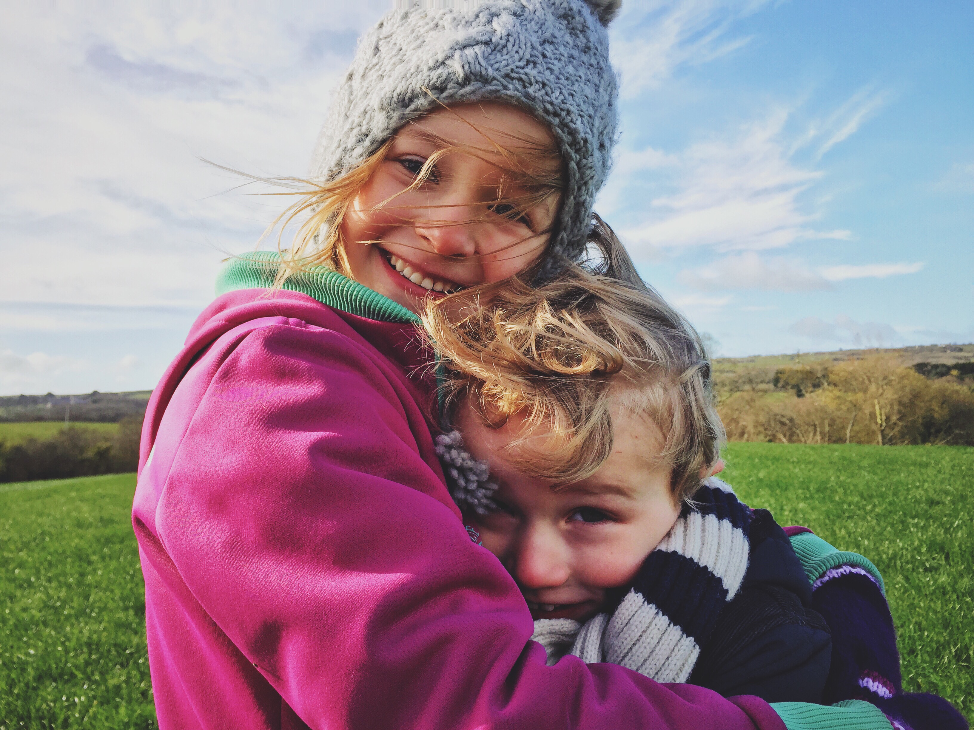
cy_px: 365
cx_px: 487
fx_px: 816
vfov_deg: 48.2
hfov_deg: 61.7
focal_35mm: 29
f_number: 2.2
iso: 32
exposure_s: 1/920
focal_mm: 4.15
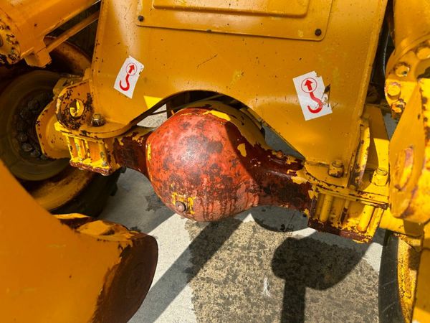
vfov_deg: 56.8
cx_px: 215
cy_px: 162
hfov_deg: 71.6
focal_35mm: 24
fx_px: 298
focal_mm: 6.86
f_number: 1.78
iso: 80
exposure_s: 1/1562
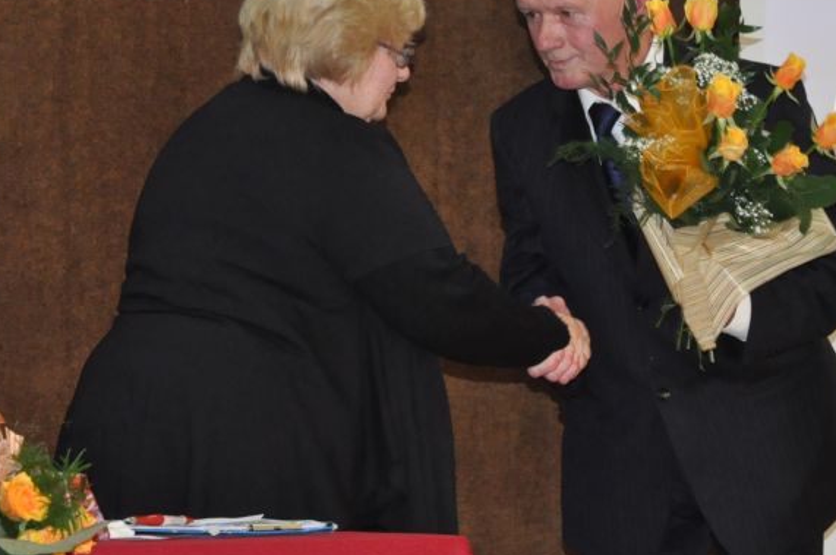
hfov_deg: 11.5
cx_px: 520
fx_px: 4144
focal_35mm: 179
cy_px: 250
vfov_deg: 7.7
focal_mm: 85
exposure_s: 1/160
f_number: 9
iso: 3200
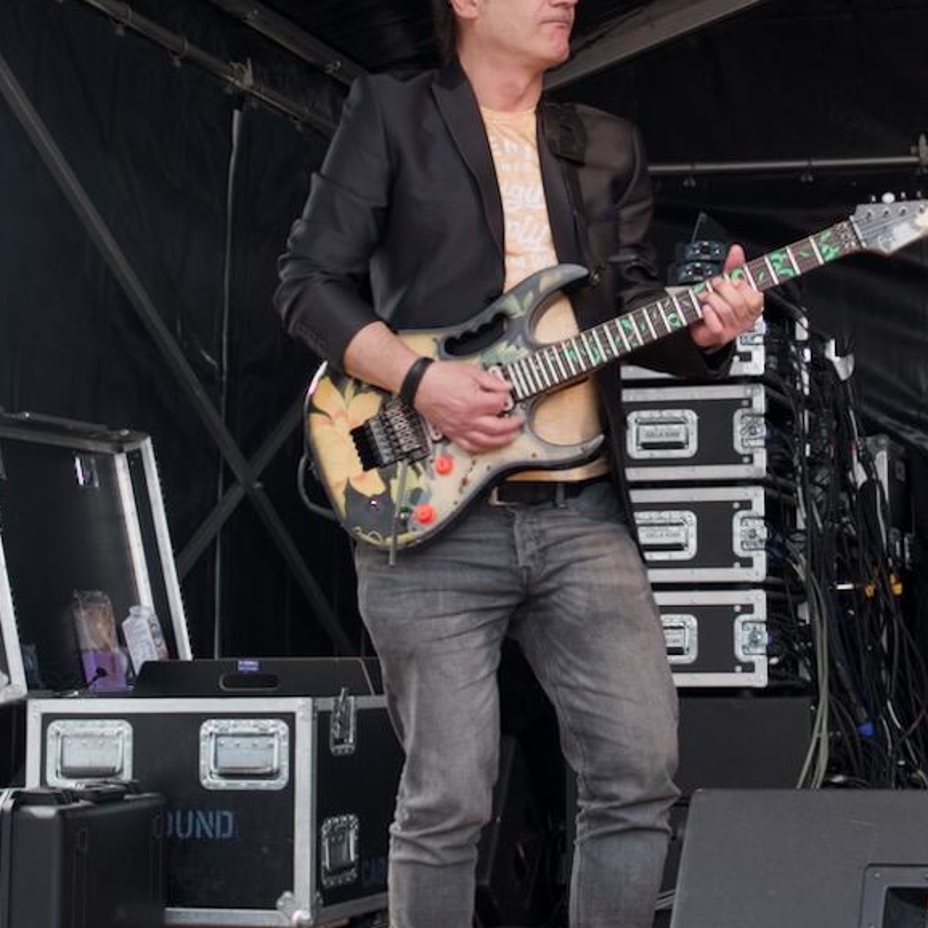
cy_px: 217
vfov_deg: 21.2
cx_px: 565
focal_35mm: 81
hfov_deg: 21.4
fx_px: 2457
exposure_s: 1/125
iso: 100
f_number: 3.2
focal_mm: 15.73
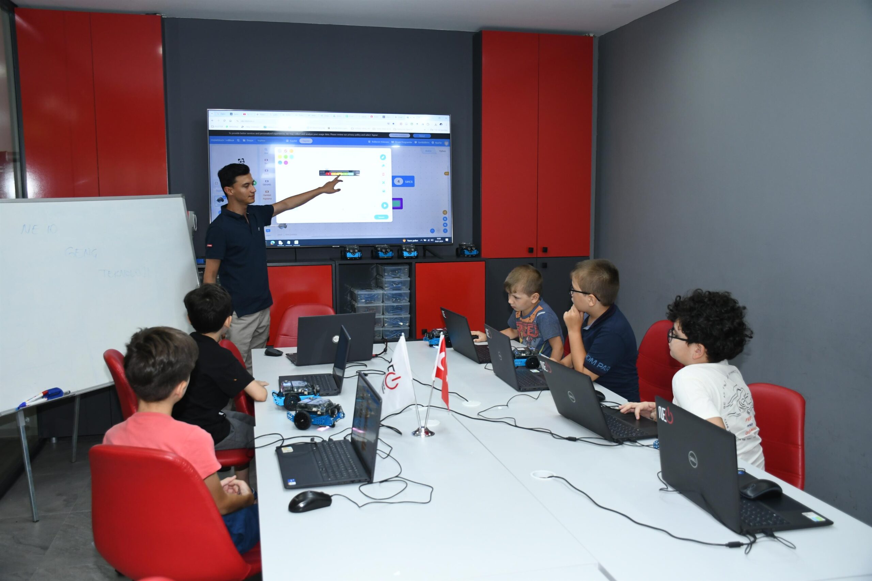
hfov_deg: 57.2
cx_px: 436
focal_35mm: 33
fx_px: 799
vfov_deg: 40.0
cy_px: 290
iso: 800
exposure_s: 1/100
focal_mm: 22
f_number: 4
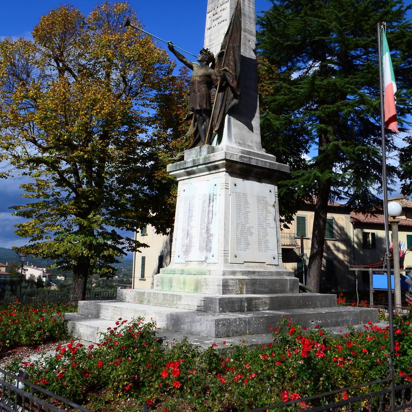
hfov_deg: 47.2
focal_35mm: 35
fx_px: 471
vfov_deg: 47.1
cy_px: 175
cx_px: 209
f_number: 20
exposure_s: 1/50
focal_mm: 18
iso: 100
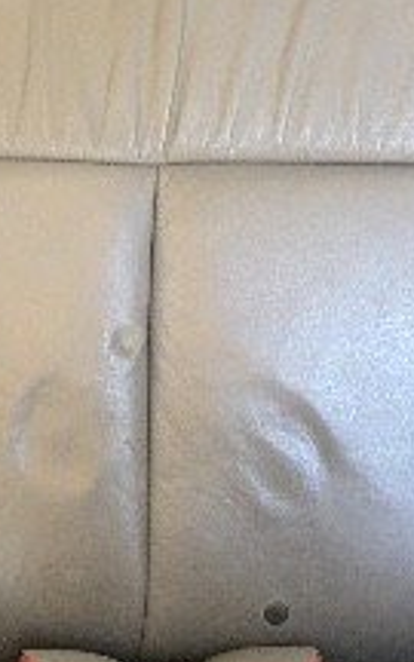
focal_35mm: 91
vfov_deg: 22.8
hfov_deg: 14.0
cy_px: 261
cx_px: -49
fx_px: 1643
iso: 125
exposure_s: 1/30
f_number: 2.2
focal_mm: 4.15
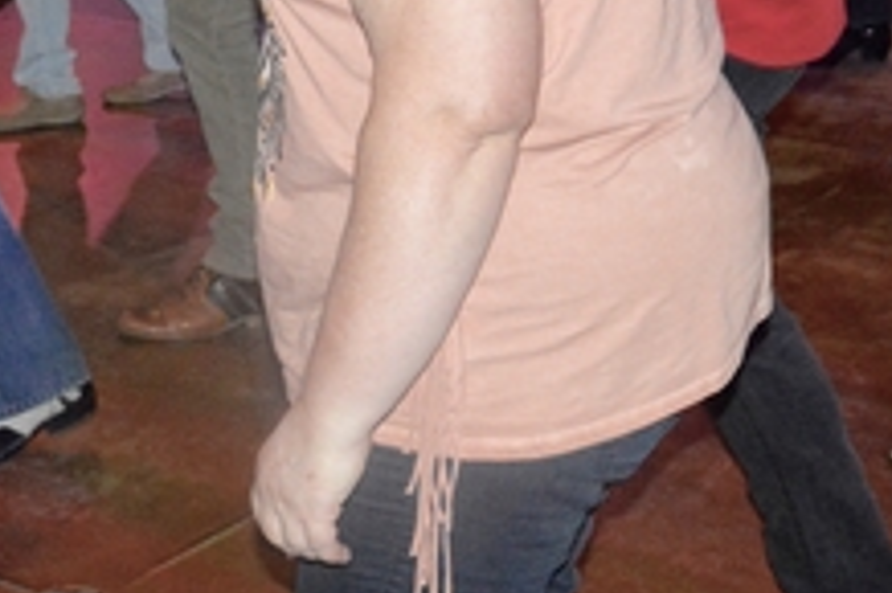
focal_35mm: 99
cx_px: 446
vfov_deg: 13.5
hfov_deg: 20.6
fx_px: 2451
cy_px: -88
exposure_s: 1/60
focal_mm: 24
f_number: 3.8
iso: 3200
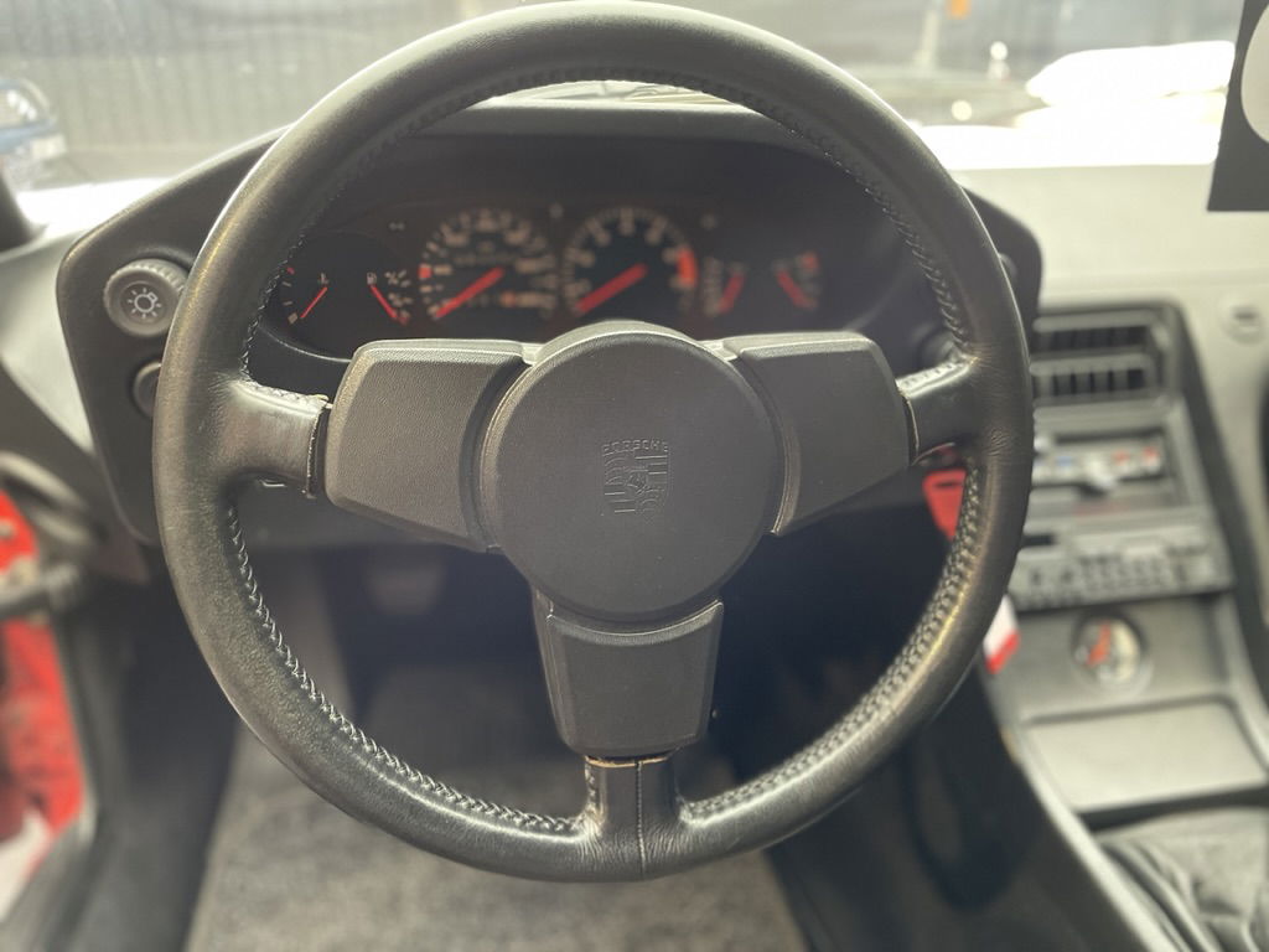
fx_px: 953
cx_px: 634
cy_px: 476
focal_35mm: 26
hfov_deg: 67.3
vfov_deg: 53.1
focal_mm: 4.2
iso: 640
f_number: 1.6
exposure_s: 1/25
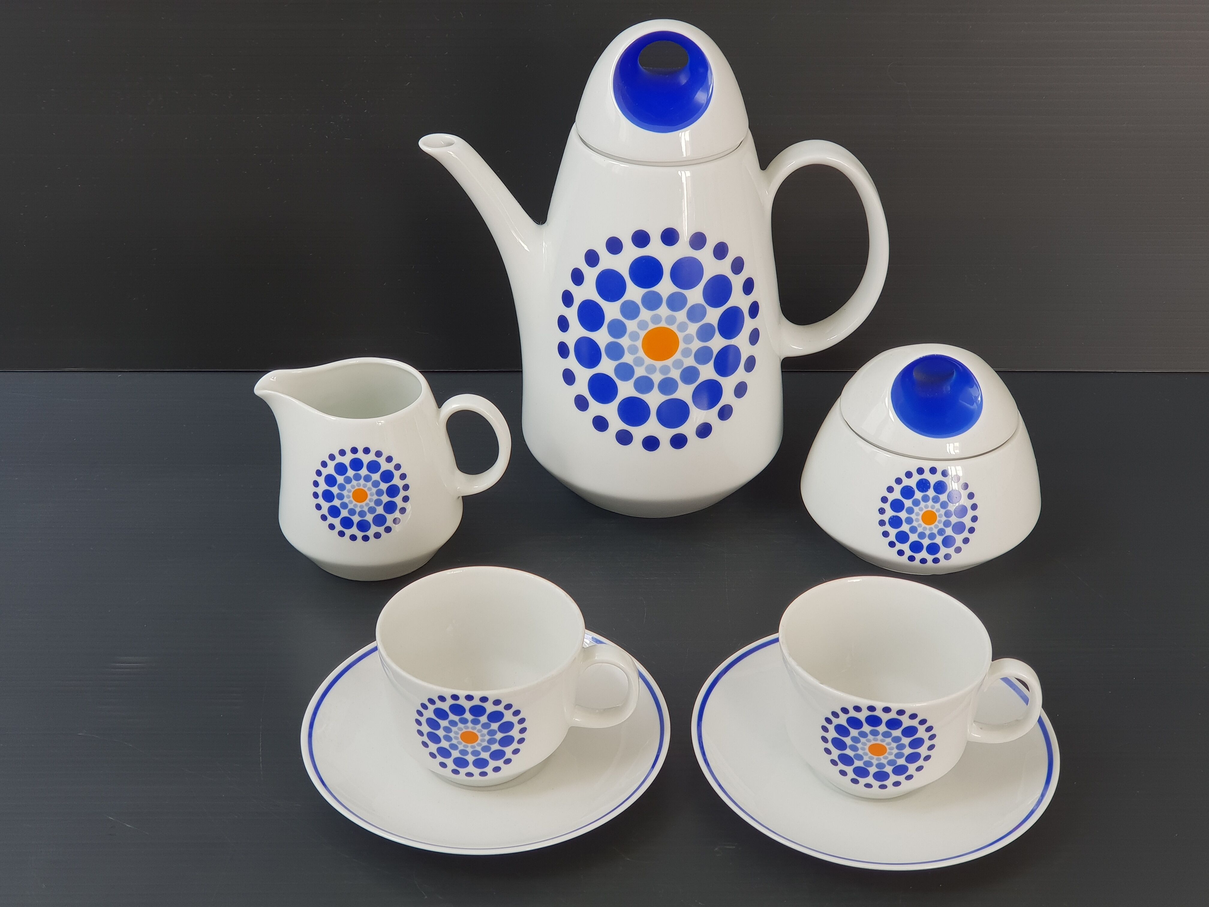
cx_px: 604
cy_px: 454
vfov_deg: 28.0
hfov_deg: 36.8
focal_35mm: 52
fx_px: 1816
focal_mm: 6
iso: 50
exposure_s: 1/33
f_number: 2.4
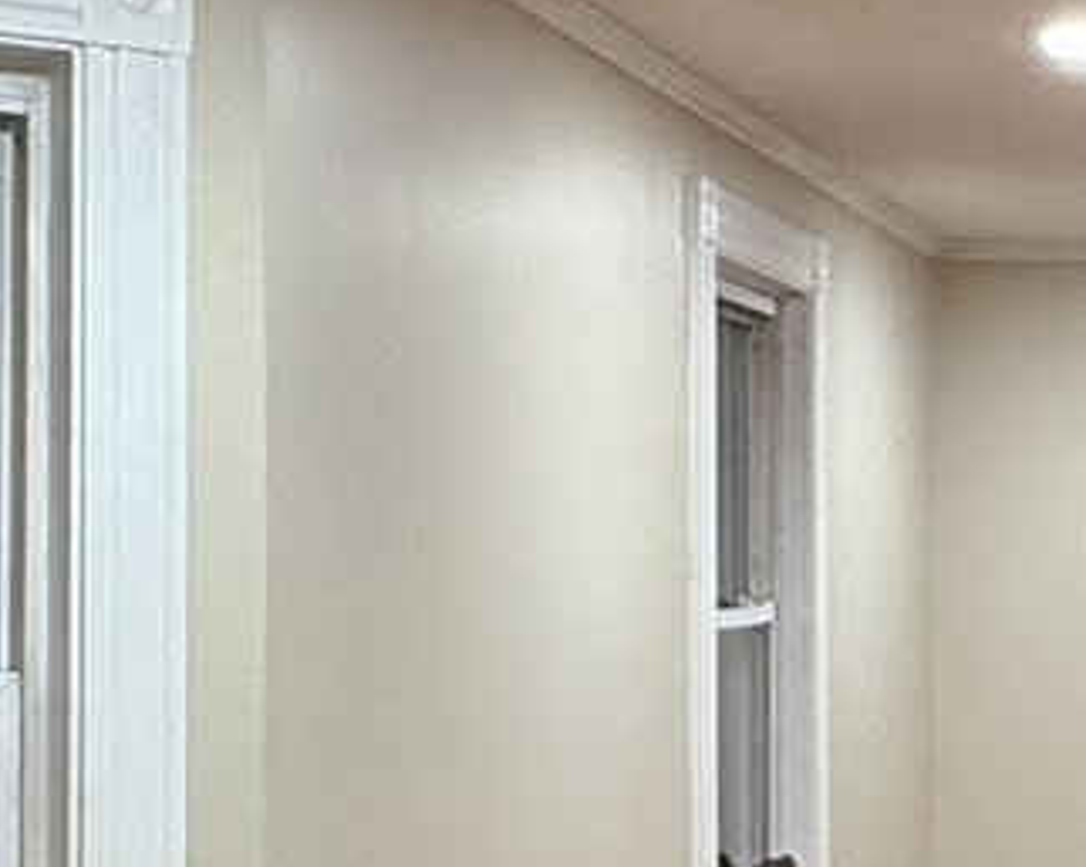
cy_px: 526
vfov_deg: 17.6
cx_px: 1481
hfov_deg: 19.9
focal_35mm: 87
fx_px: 2794
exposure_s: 1/98
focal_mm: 2.22
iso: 320
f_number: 2.2
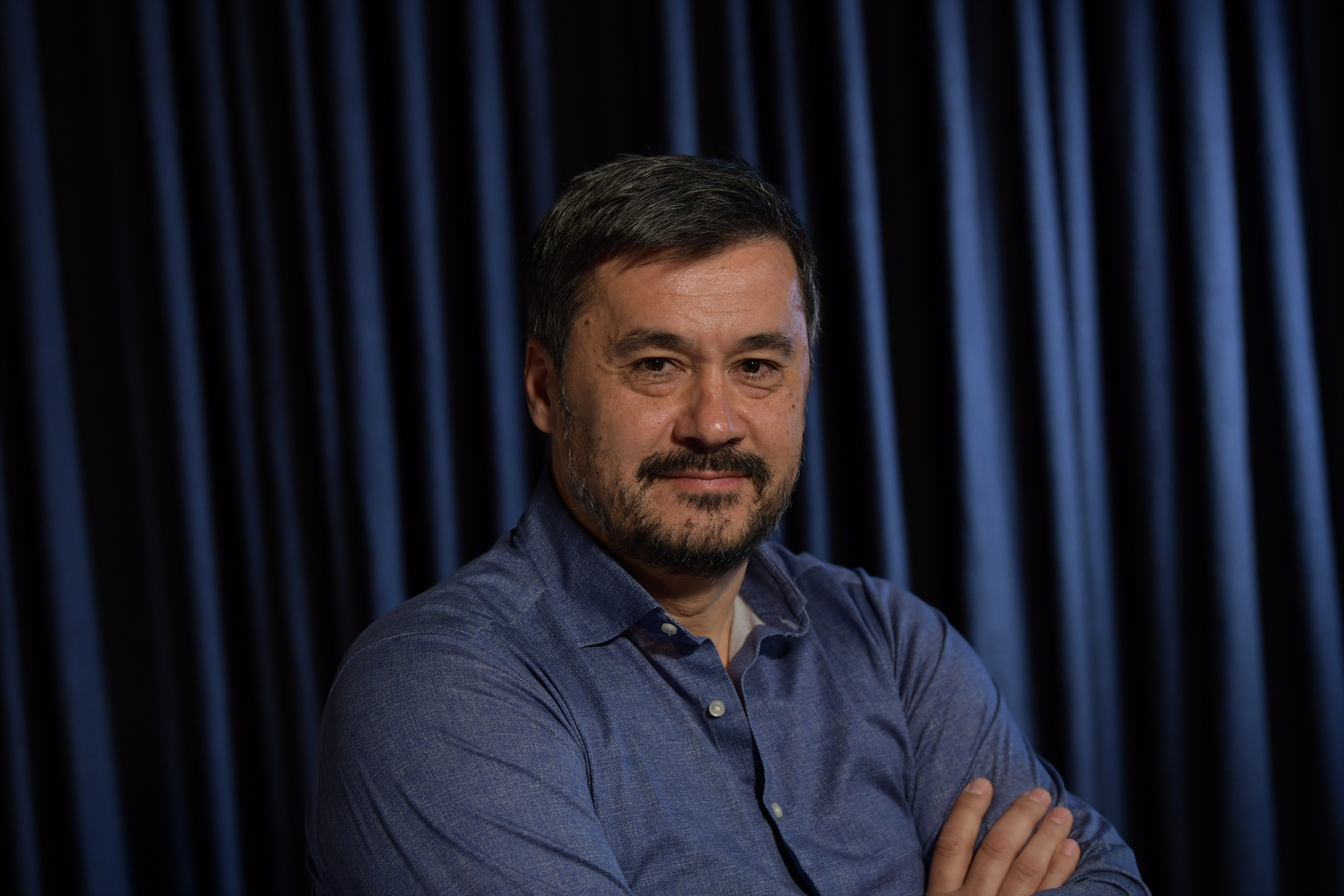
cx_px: 672
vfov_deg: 13.4
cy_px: 448
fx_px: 3807
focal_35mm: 102
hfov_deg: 20.0
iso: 1000
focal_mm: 102
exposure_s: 1/160
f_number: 4
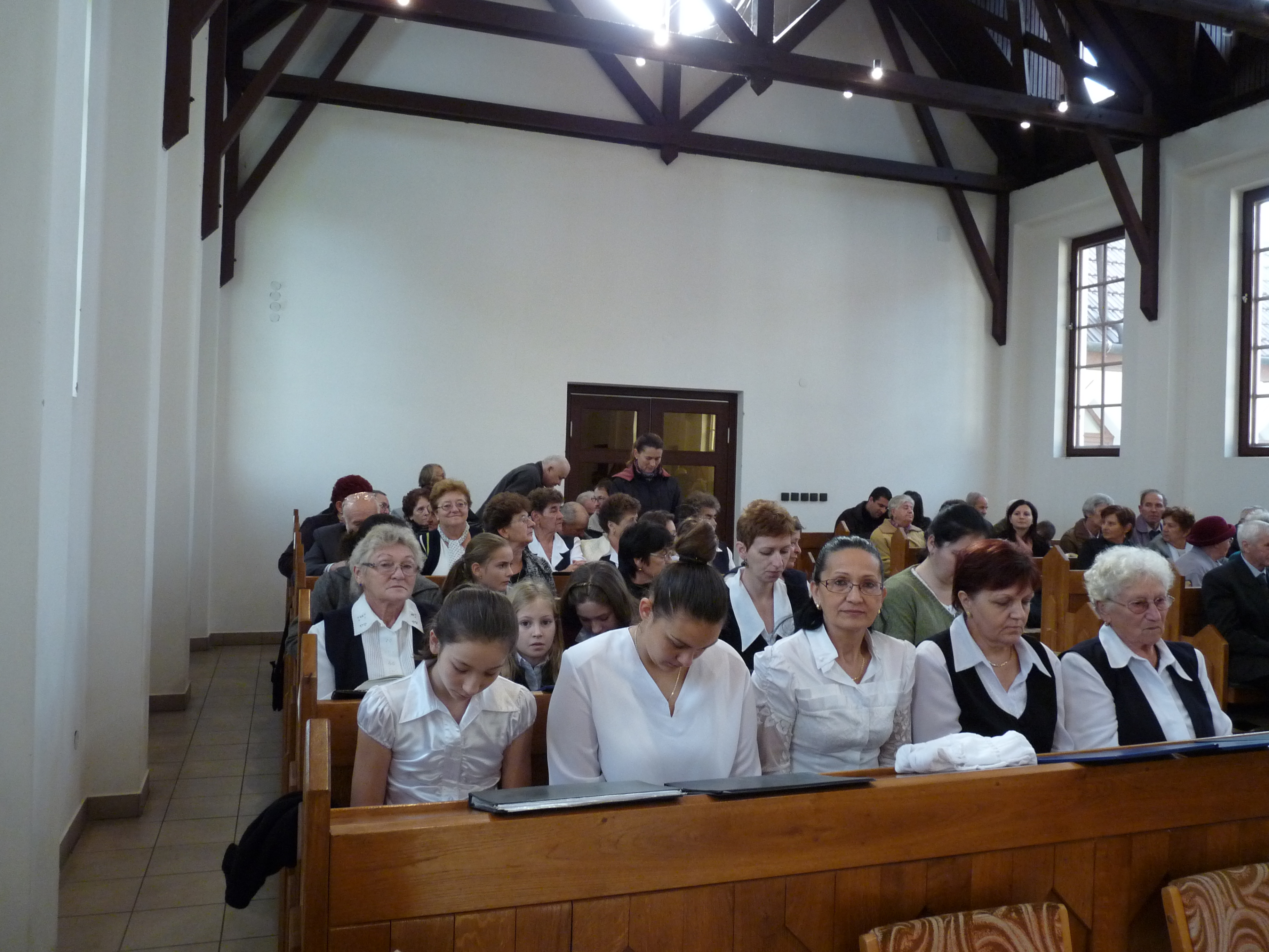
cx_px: 634
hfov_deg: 65.3
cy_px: 476
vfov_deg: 51.4
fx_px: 990
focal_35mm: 27
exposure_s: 1/30
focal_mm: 4.8
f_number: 2.8
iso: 320
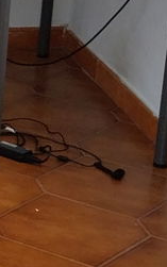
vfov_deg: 11.9
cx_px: -442
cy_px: 157
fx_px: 1281
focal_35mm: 176
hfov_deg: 6.4
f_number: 1.8
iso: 80
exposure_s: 1/50
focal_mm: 4
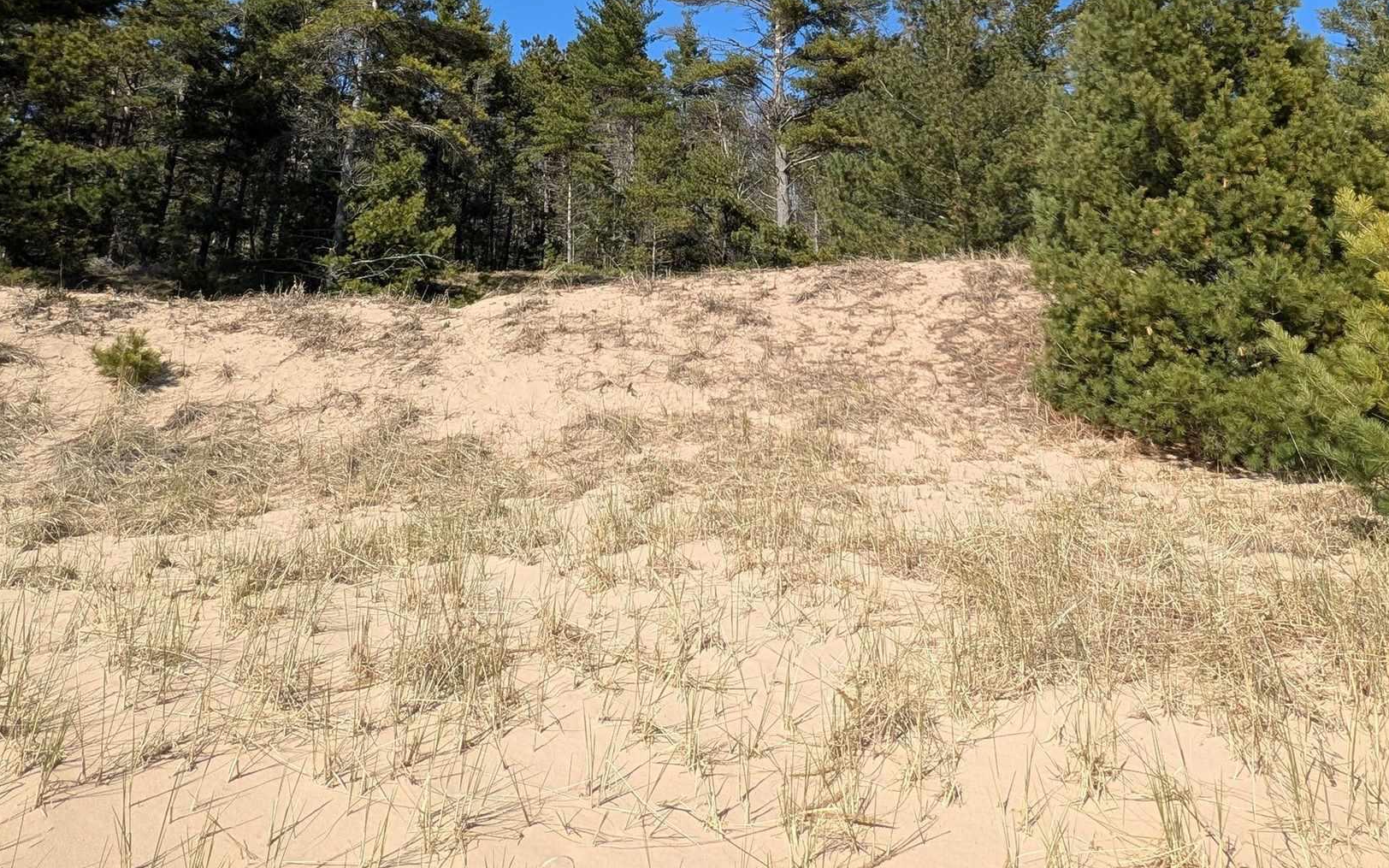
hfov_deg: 74.8
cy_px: 33
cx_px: 703
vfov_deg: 44.7
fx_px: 909
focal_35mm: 24
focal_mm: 2.23
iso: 40
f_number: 1.95
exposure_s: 1/1555
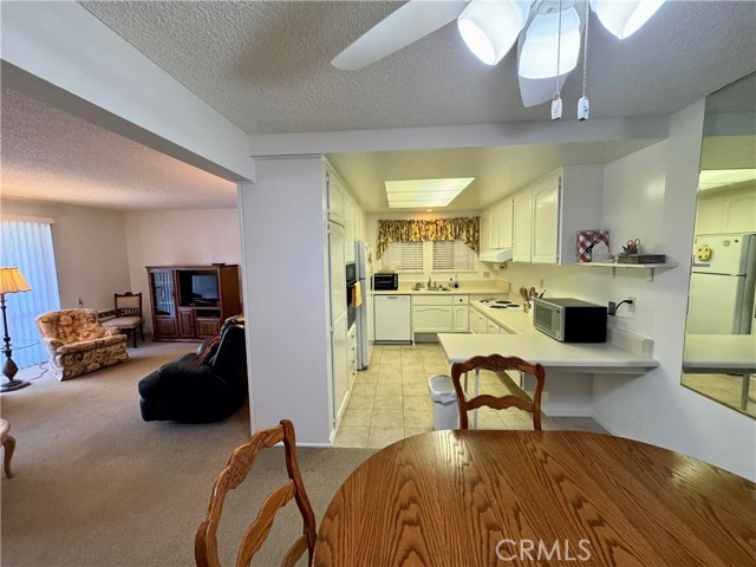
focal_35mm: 14
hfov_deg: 102.1
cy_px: 284
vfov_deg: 85.7
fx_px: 306
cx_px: 378
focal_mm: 2.22
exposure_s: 1/120
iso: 320
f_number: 2.2
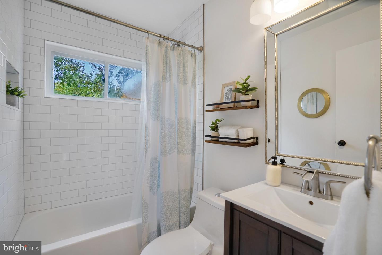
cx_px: 191
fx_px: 170
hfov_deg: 96.7
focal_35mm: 16
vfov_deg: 73.8
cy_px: 128
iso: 1250
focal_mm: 16
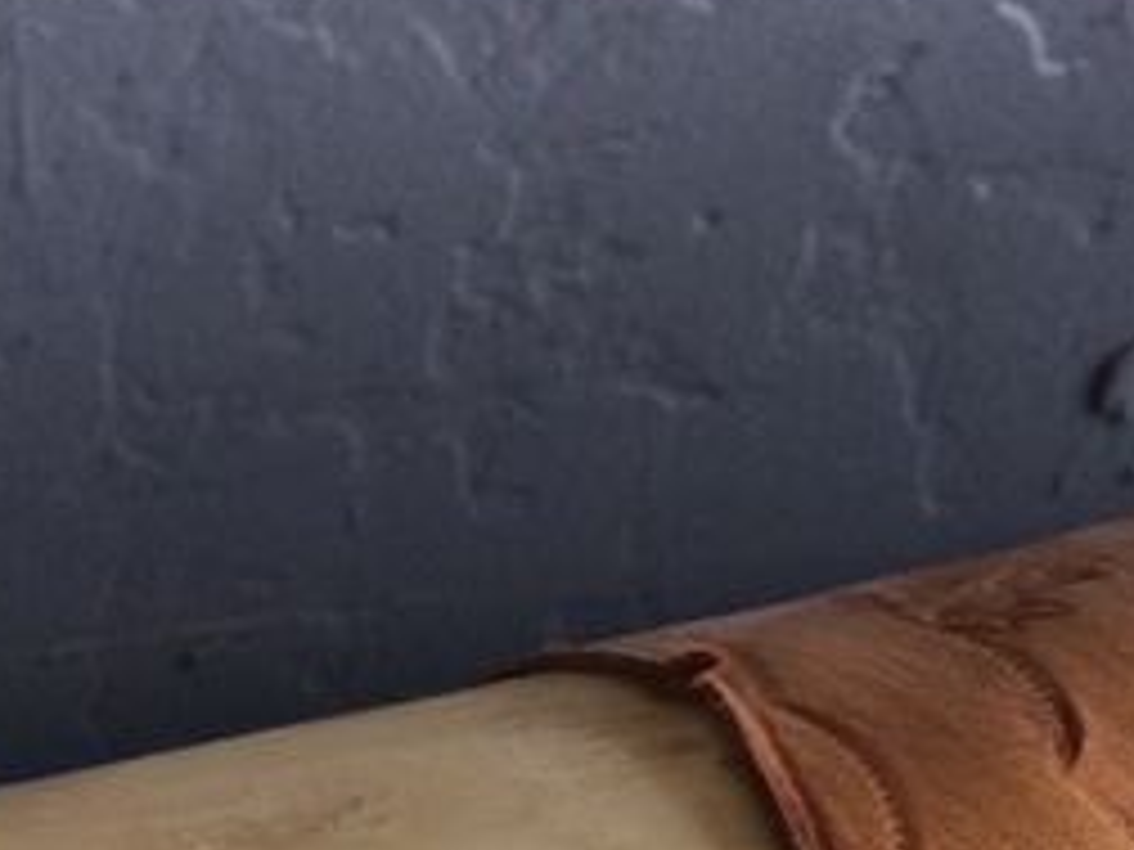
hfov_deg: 17.3
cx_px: -342
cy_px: 1091
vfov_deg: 13.4
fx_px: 3505
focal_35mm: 107
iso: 50
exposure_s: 1/30
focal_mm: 4.12
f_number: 2.2
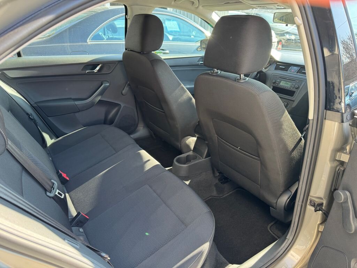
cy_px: 134
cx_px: 178
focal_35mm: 24
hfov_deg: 71.6
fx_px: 248
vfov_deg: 56.8
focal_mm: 6.76
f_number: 1.78
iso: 125
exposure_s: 1/121
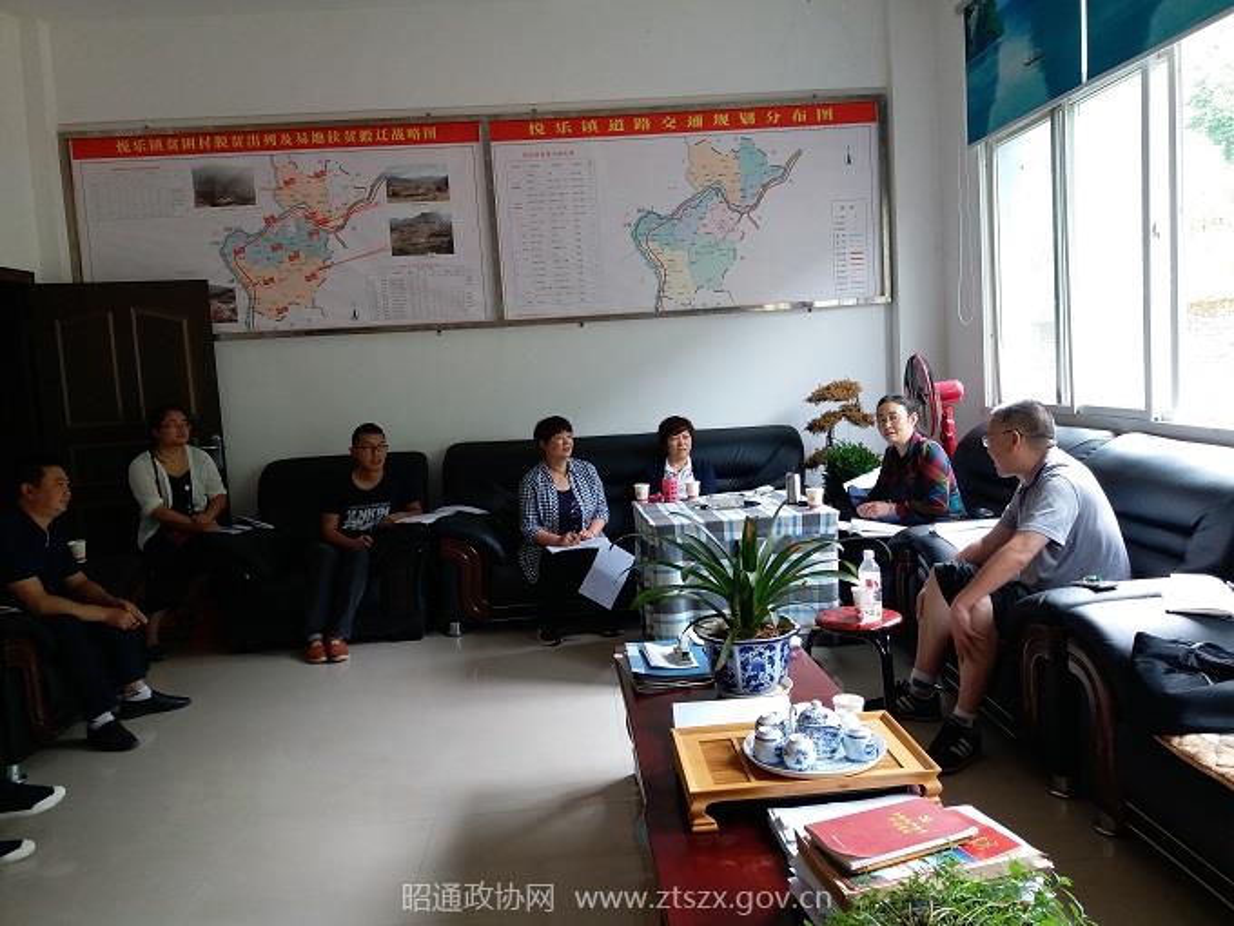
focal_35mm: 28
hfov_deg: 63.4
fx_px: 998
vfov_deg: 49.7
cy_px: 463
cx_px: 617
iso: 64
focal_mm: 3.7
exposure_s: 1/33
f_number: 1.9
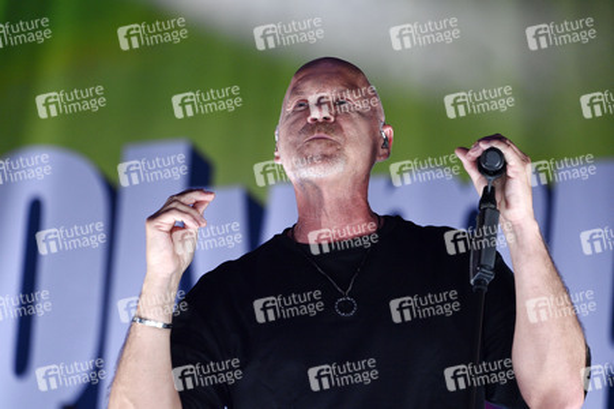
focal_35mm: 250
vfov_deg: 5.5
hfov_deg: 8.2
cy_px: 204
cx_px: 307
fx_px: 4261
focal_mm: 250
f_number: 6.3
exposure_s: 1/250
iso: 2000
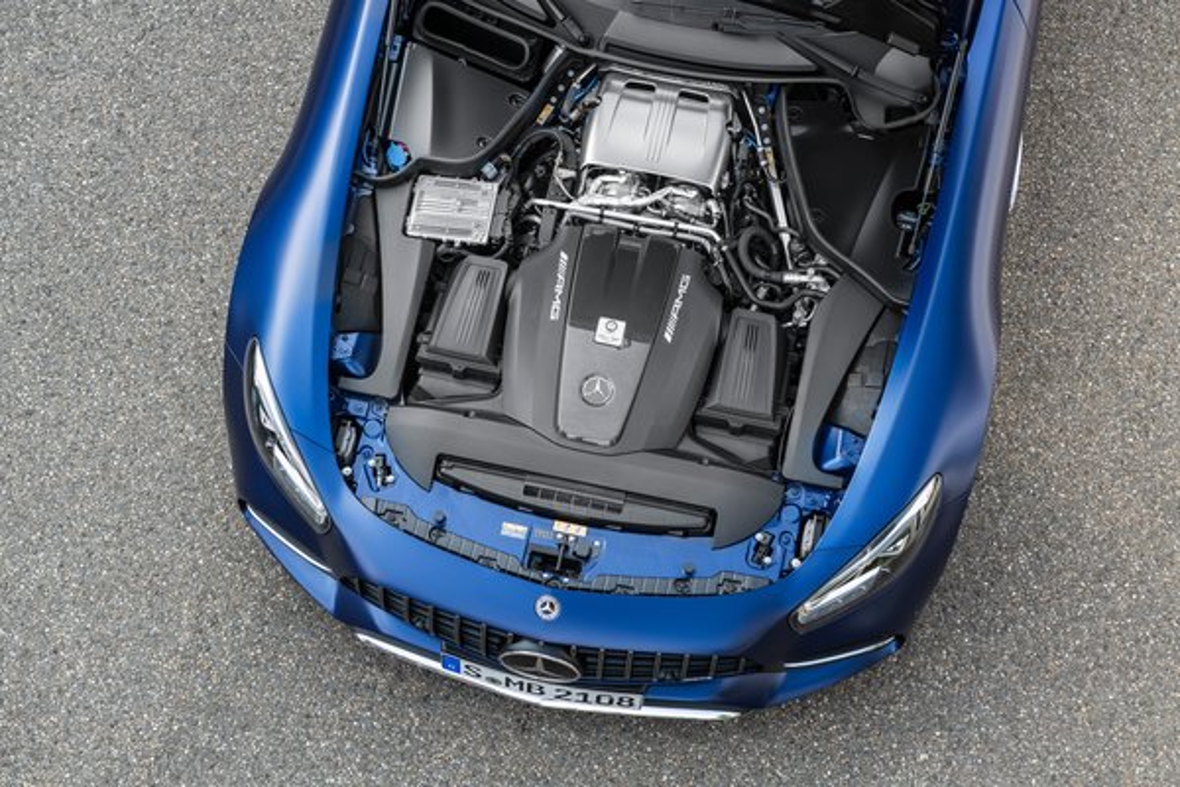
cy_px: 394
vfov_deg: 19.5
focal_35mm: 70
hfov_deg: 28.8
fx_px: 2294
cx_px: 590
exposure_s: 1/125
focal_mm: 70
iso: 200
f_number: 8
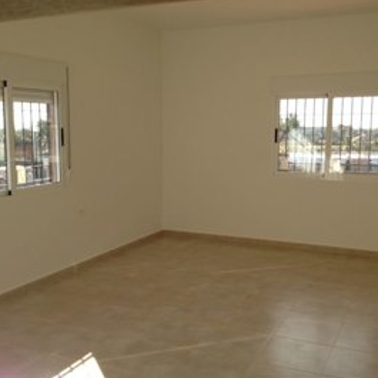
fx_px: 519
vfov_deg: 40.0
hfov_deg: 39.9
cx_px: 215
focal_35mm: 42
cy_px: 188
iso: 50
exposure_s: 1/484
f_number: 2.4
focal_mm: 4.28
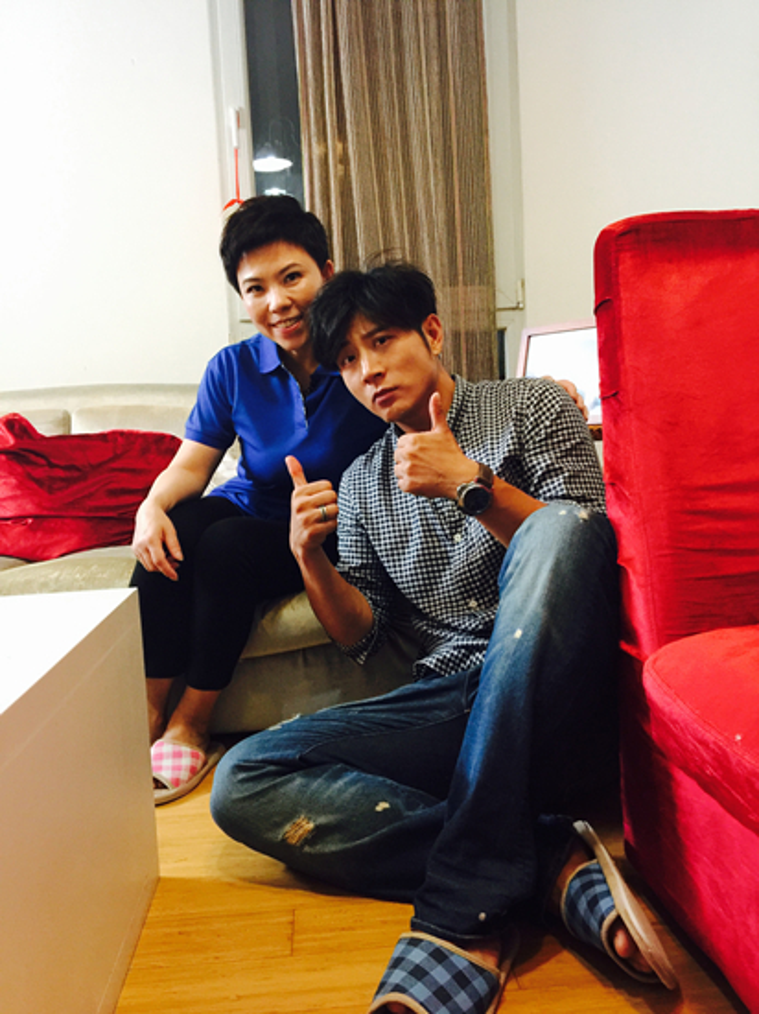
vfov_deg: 61.7
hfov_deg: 48.2
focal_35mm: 29
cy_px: 507
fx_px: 848
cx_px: 380
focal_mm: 4.15
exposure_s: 1/17
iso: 160
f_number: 2.2
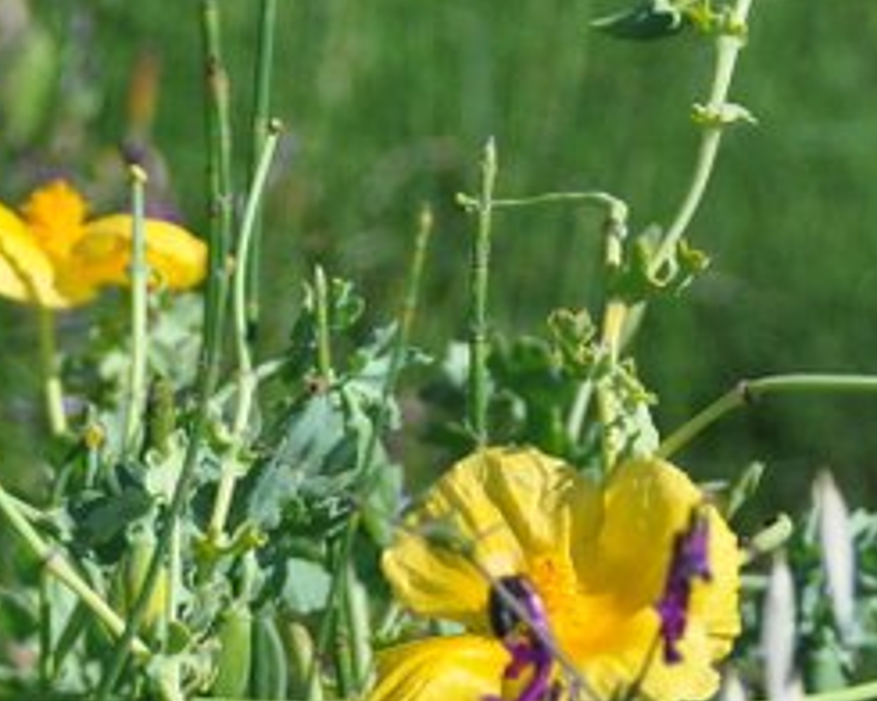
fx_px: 7631
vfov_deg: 5.3
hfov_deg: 6.5
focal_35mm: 294
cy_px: 265
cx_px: -340
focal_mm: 50
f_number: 4.8
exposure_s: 1/320
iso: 200
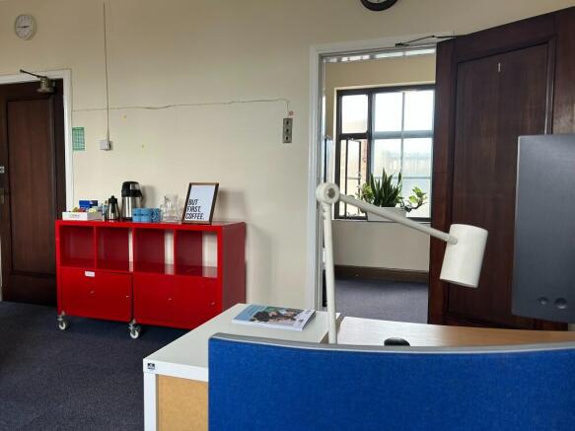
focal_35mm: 26
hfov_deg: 67.3
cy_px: 216
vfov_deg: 53.0
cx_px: 288
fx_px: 432
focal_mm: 5.7
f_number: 1.5
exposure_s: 1/100
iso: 32
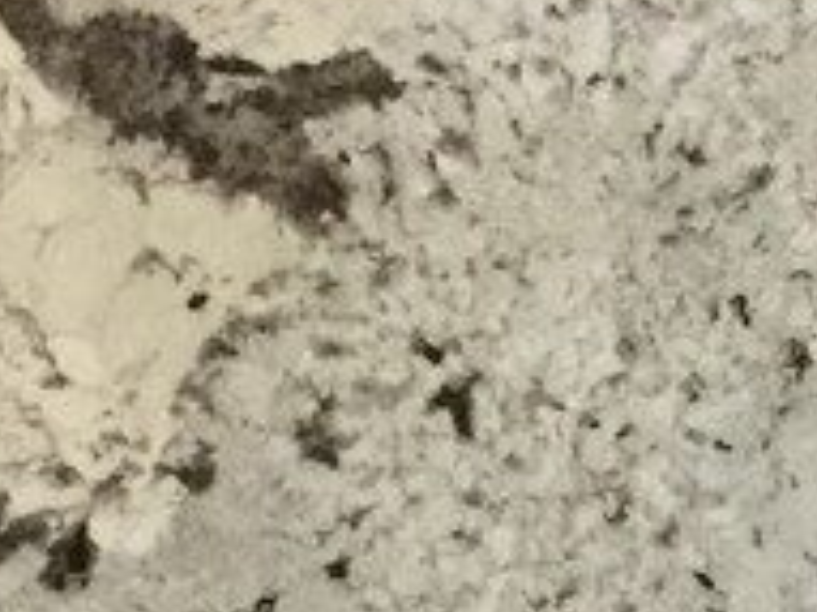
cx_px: 1403
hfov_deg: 9.7
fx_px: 4599
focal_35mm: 195
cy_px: 766
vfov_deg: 7.5
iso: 200
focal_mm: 3.3
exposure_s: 1/30
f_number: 2.4
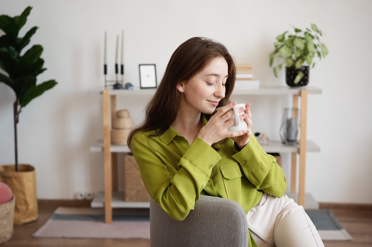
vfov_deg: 24.6
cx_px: 186
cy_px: 124
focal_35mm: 55
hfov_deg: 36.3
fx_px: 568
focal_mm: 55
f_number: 2.8
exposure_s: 1/200
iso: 250
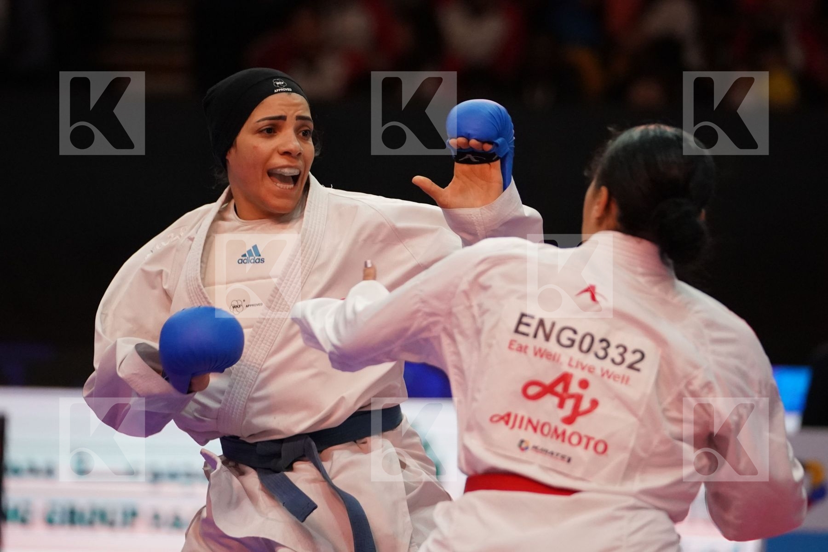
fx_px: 5474
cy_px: 276
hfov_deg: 8.7
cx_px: 414
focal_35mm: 238
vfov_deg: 5.8
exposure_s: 1/1000
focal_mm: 159
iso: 5000
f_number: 2.8
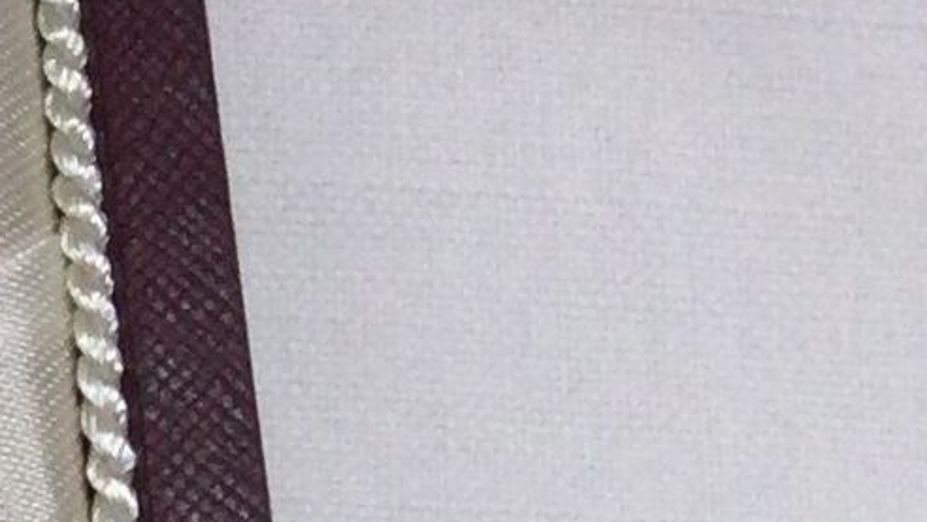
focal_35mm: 224
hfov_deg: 8.1
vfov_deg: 5.3
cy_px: 1093
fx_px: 5507
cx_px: -1948
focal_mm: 3.3
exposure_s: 1/100
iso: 40
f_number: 2.4
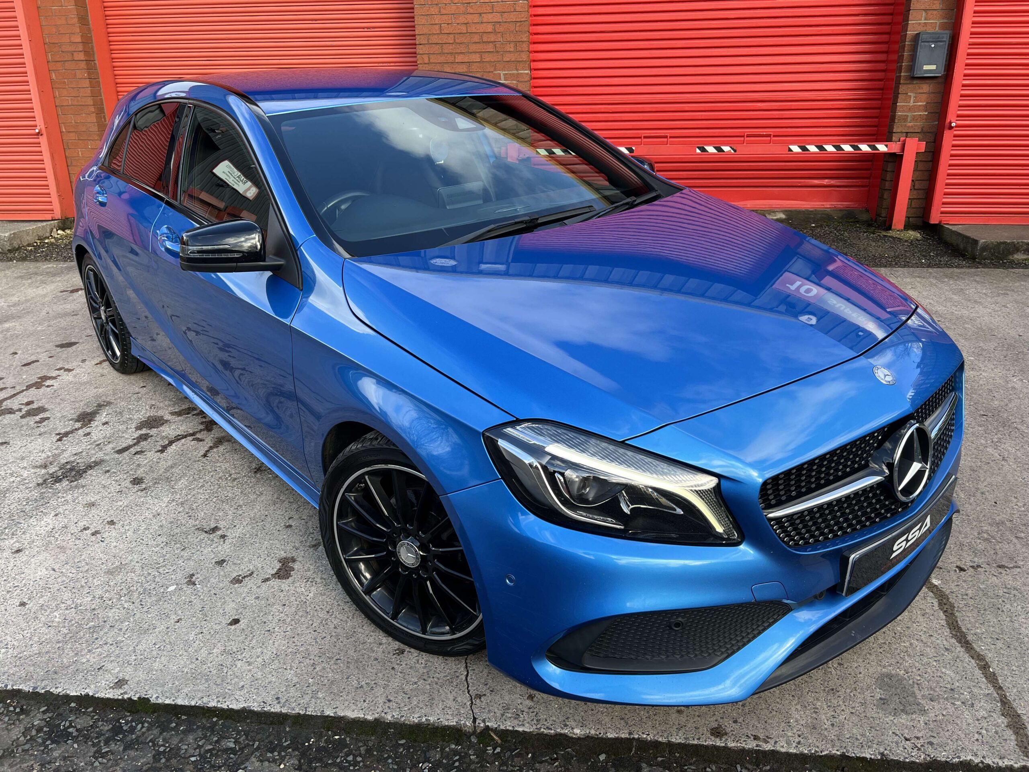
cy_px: 386
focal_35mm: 26
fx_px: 773
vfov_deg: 53.1
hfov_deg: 67.3
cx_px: 514
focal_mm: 5.7
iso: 50
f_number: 1.5
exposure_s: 1/666
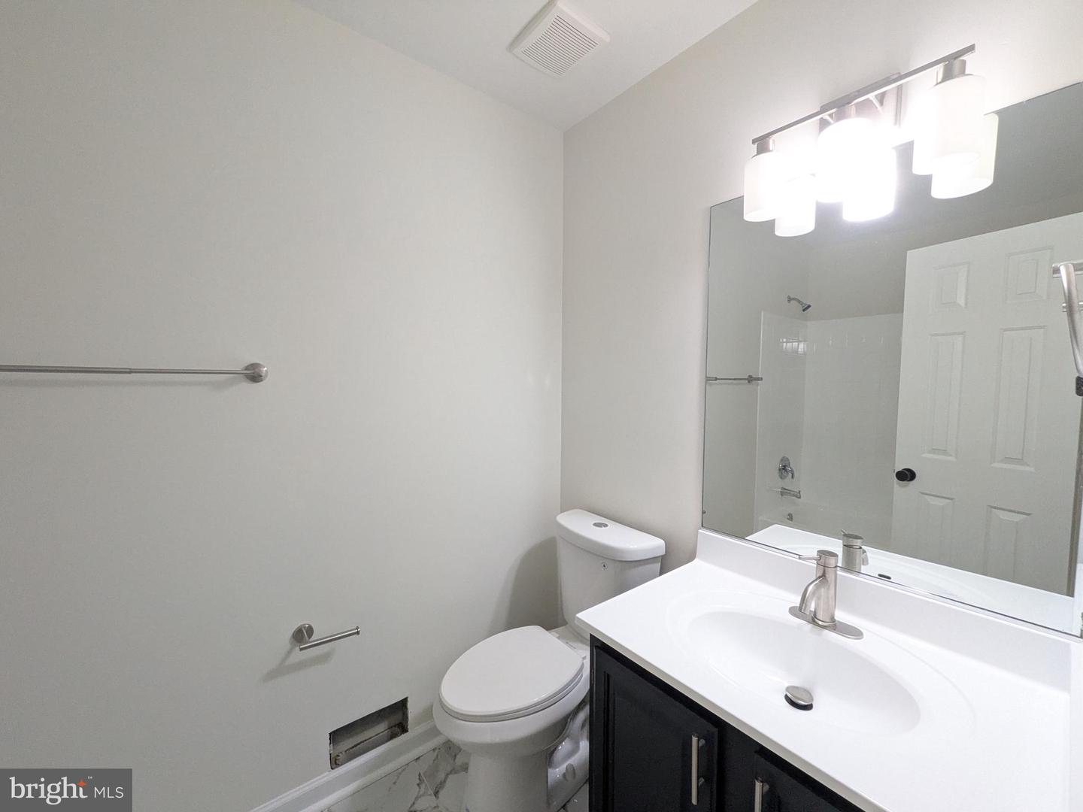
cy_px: 406
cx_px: 542
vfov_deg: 85.7
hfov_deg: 102.1
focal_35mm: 14
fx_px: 438
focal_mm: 1.83
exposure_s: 1/60
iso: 341
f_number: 2.2
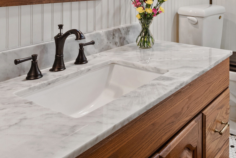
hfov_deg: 45.0
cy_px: -18
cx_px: 189
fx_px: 269
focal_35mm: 41
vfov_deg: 29.3
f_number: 8
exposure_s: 1.6
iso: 100
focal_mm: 10
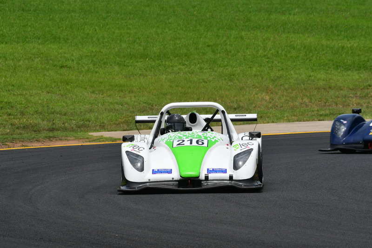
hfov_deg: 4.7
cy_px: 124
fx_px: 4496
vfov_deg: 3.2
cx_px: 186
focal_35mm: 435
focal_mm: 290
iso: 320
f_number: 11
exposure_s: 1/640
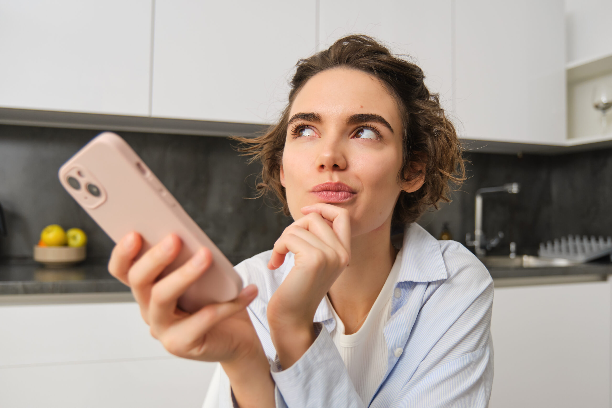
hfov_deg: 60.3
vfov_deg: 42.3
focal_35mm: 31
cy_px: 204
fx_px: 527
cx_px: 306
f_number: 2.8
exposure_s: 1/125
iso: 500
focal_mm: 20.6
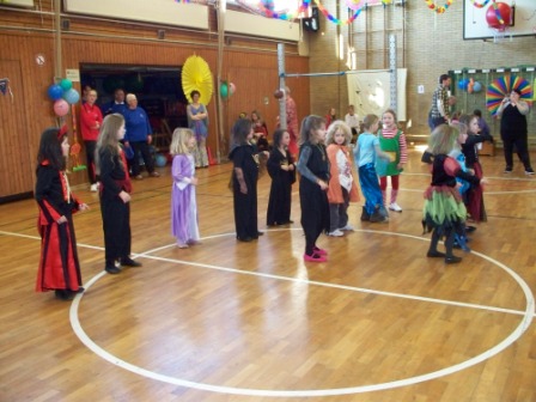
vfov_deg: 39.7
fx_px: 557
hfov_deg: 51.4
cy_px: 201
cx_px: 268
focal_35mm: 36
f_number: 2.8
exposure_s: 1/60
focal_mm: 7.54
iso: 400
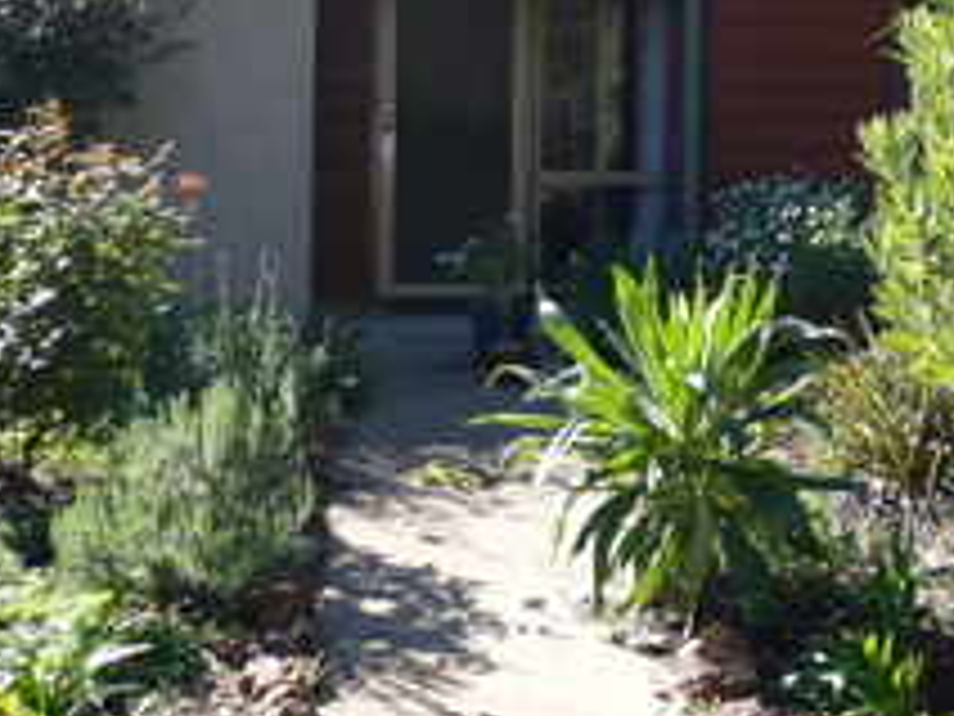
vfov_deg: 21.9
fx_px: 1819
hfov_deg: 28.4
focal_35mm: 66
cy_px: 126
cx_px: 828
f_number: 2.8
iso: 100
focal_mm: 5.8
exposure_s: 1/250
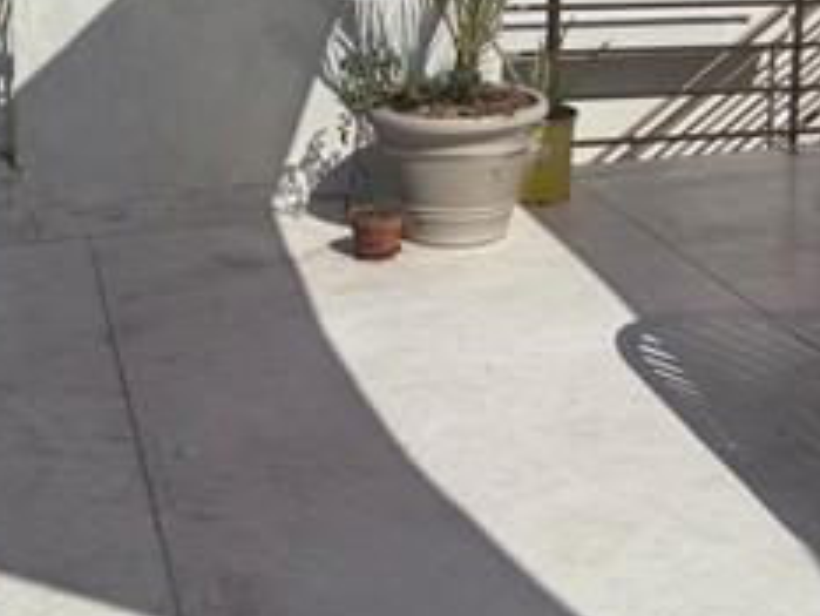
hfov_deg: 29.1
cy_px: -99
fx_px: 1564
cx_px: 570
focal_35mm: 66
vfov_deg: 20.9
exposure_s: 1/14286
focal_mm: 6.76
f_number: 1.78
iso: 80
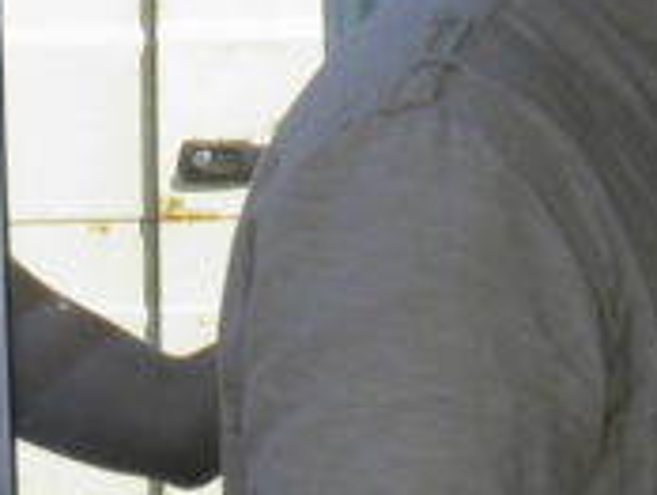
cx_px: -396
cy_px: 811
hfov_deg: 6.7
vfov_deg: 5.1
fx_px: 5512
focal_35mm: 290
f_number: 5.5
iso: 50
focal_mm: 8.9
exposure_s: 1/200
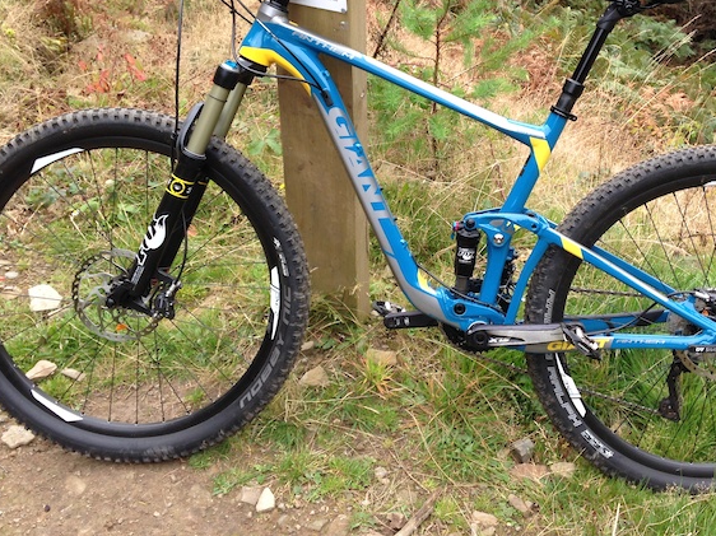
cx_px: 413
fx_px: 972
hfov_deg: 40.3
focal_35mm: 47
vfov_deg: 30.8
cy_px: 208
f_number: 2.4
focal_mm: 4.12
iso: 50
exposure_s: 1/195
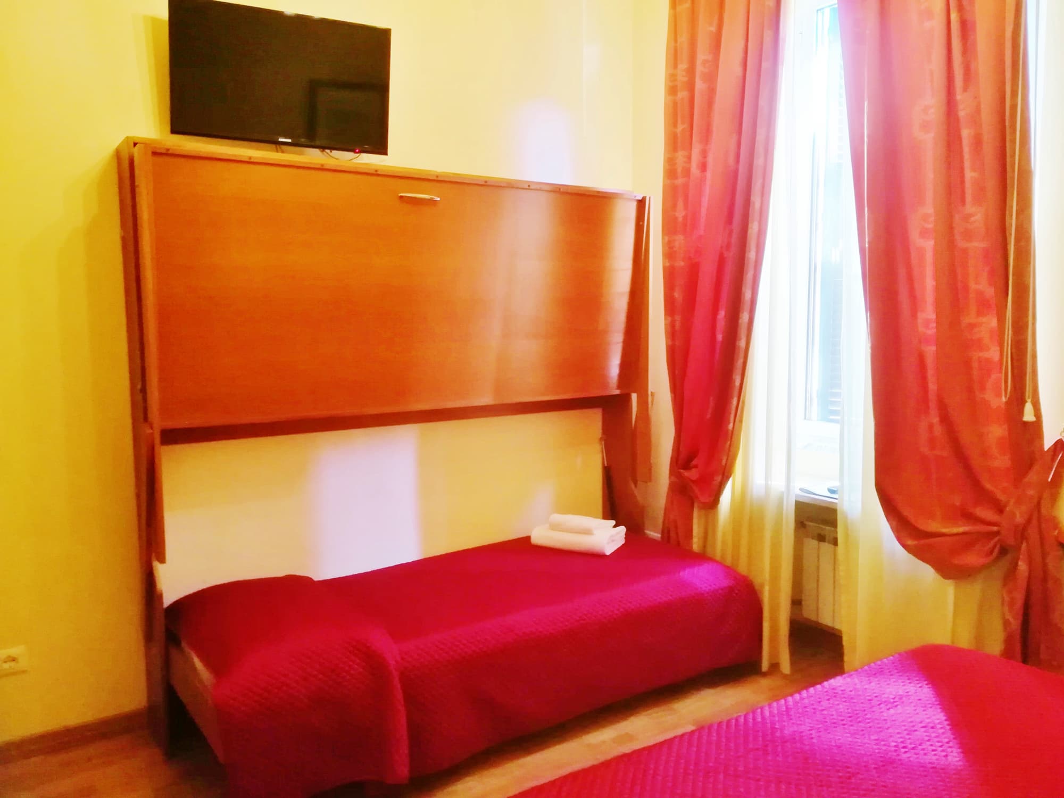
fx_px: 799
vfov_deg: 53.1
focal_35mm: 26
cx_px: 532
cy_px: 399
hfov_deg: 67.3
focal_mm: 3.83
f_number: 2.2
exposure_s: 1/33.3
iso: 320
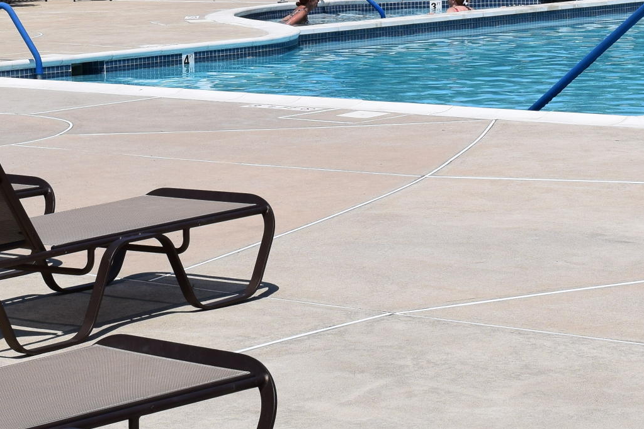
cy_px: 4
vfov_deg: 10.3
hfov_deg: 15.5
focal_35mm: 132
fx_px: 2361
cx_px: 449
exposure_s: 1/500
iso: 200
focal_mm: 30
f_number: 11
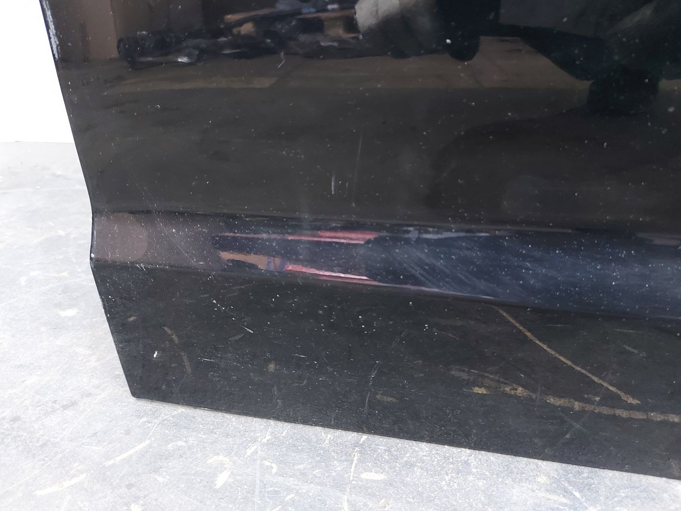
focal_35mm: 24
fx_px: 472
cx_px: 340
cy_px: 256
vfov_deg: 56.8
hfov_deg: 71.6
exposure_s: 1/20
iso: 500
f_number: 1.8
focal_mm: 5.23
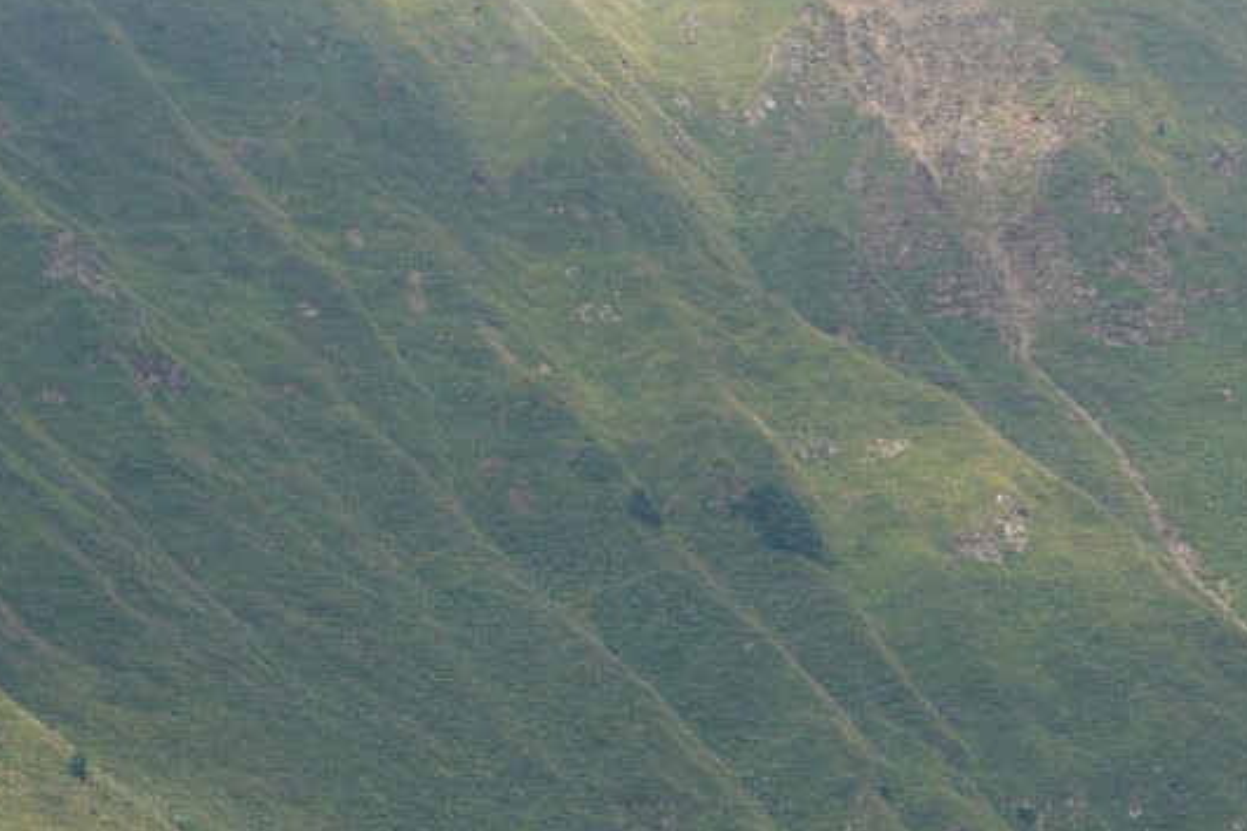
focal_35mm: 348
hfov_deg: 5.9
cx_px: 829
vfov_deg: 3.9
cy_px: 890
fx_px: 12053
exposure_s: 1/160
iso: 64
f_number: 9
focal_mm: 154
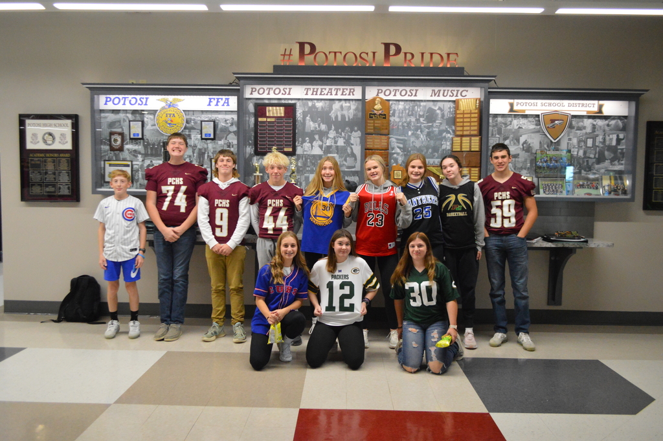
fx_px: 607
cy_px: 220
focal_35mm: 33
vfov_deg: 39.9
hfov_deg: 57.3
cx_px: 332
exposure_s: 1/200
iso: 3200
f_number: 3.8
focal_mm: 22
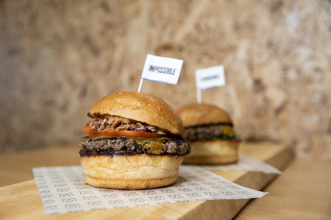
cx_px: 164
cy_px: 110
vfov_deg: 29.9
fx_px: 414
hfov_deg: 43.6
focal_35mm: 45
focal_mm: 44
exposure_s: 1/60
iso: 800
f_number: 4
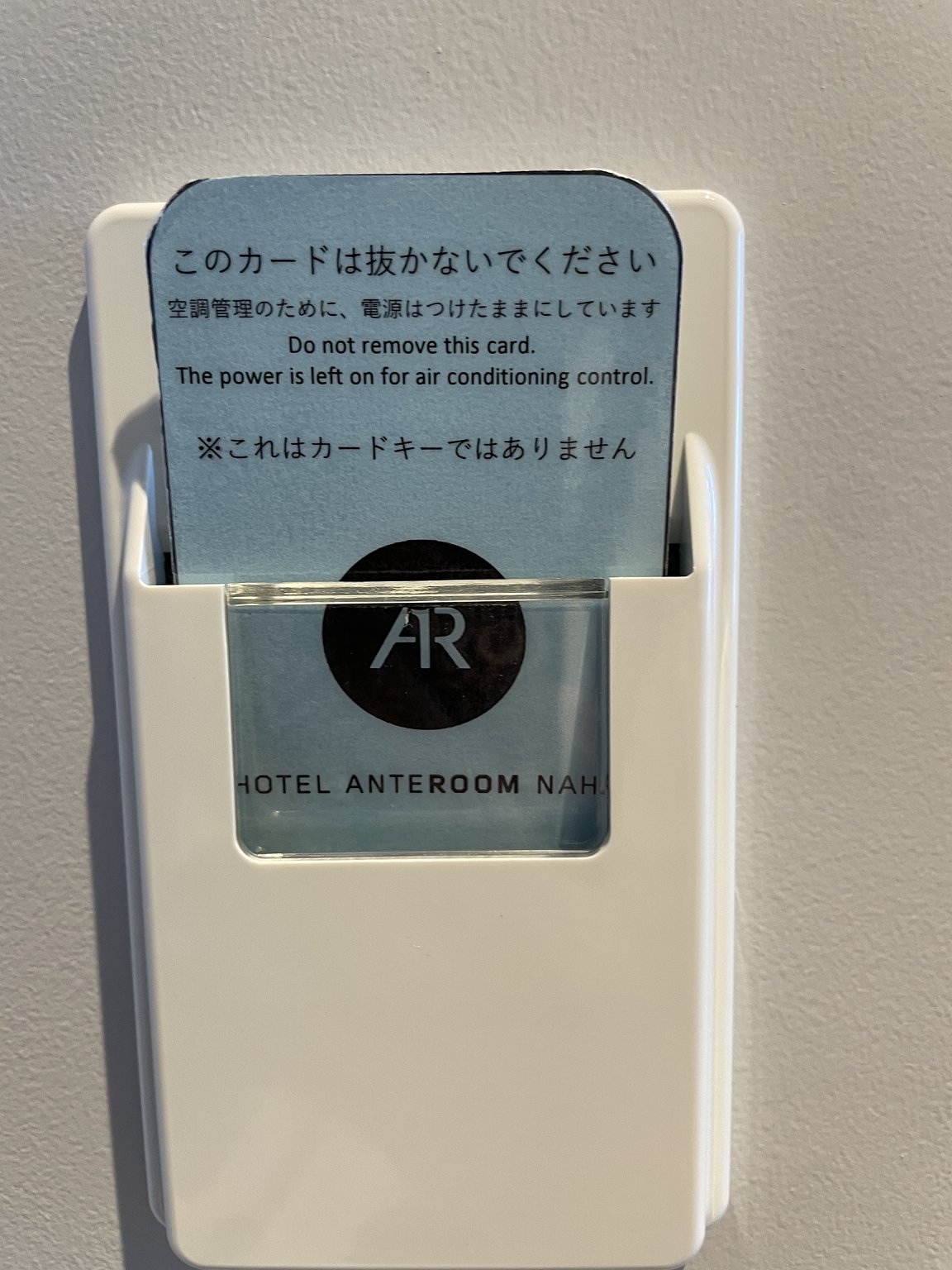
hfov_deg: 53.1
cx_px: 476
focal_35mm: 26
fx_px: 953
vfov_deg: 67.3
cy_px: 635
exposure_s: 1/60
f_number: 1.6
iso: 100
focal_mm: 4.2
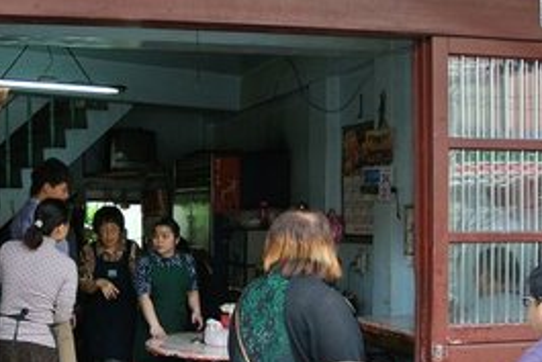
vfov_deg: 26.4
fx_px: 768
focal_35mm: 51
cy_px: 239
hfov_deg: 37.6
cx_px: 117
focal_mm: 10
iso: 250
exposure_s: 1/125
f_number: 3.5
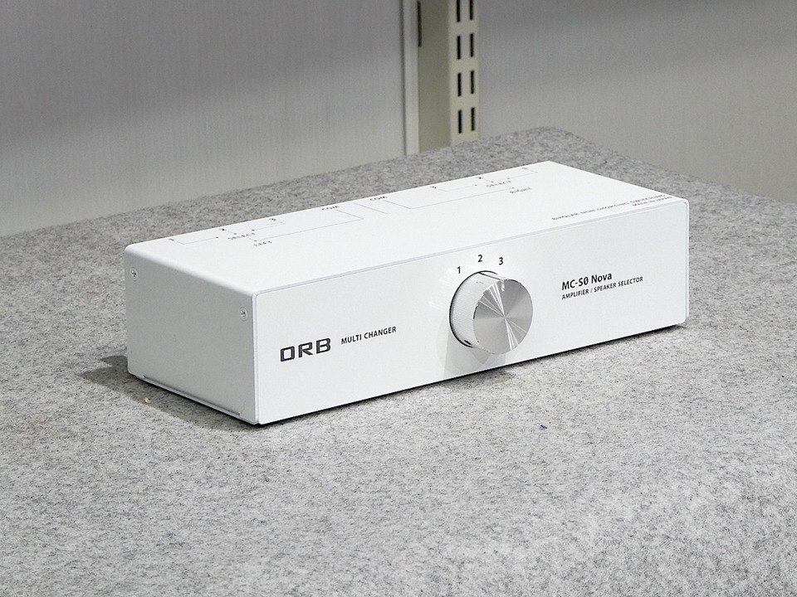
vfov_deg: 9.3
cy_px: 298
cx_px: 398
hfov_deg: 12.3
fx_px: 3684
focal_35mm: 160
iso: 400
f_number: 5.5
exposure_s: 1/15
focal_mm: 28.7
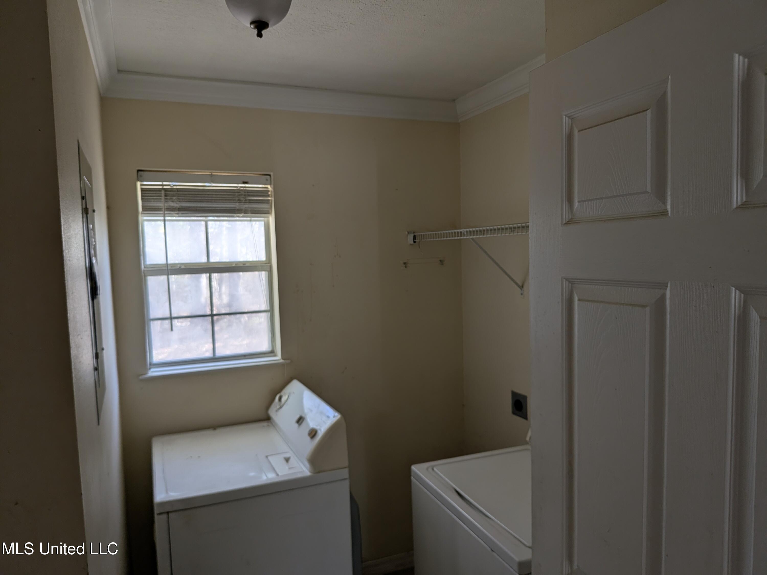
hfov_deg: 71.6
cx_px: 384
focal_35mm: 24
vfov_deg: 56.8
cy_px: 288
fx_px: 532
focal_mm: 4.53
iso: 44
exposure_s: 1/64.6
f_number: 1.7
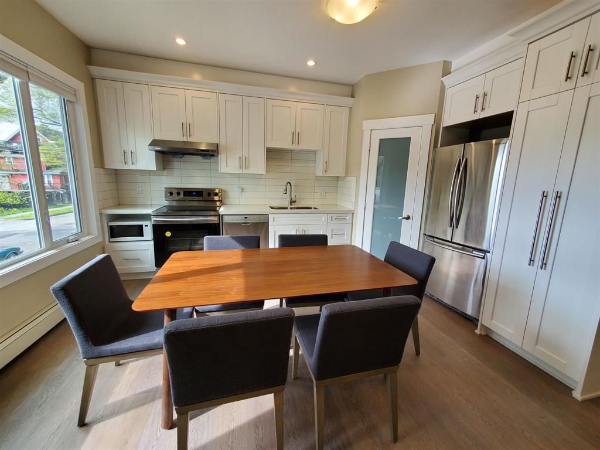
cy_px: 225
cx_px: 300
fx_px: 225
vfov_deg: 89.9
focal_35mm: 13
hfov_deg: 106.2
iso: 125
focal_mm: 1.8
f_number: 2.2
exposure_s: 1/59
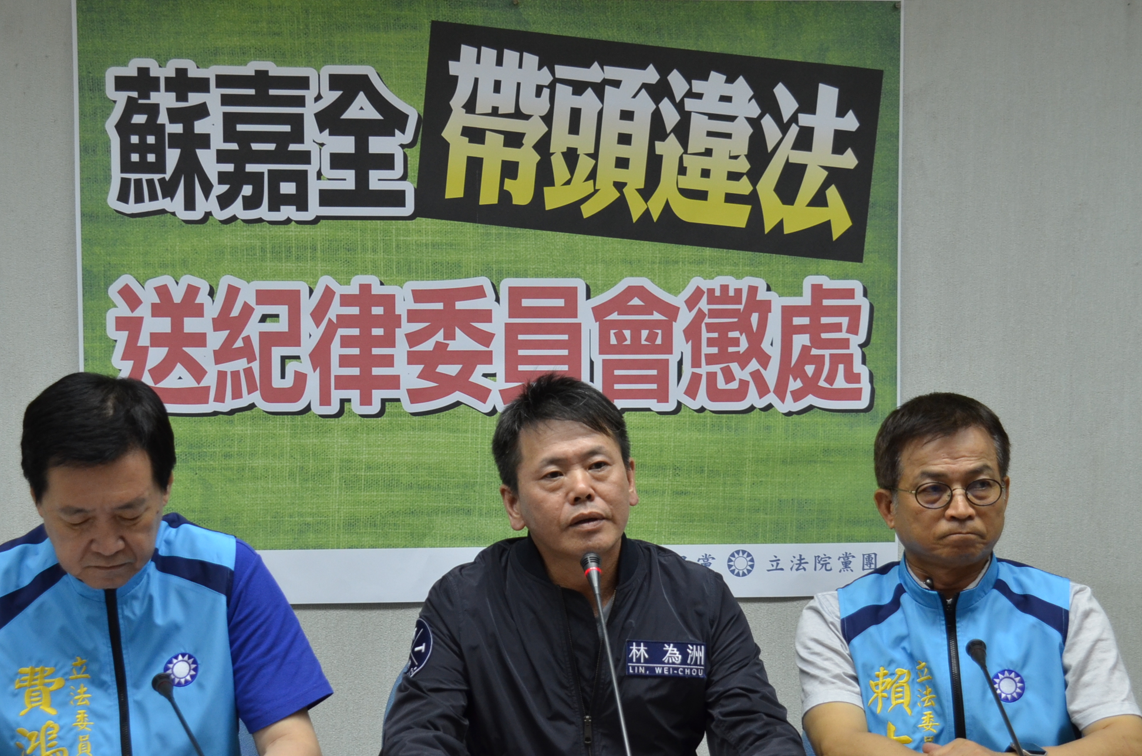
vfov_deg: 17.9
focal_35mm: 76
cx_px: 551
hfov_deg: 26.7
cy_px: 443
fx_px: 2406
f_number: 5
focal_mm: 40
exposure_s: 1/60
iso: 560
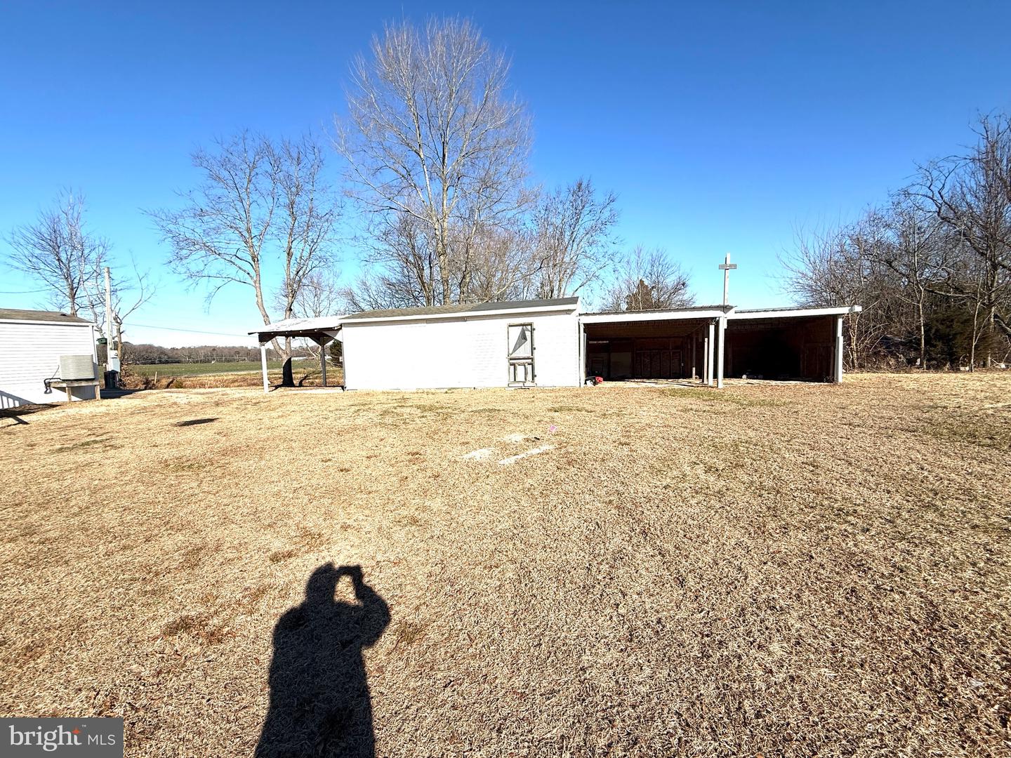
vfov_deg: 85.7
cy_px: 379
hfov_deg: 102.1
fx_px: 409
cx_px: 506
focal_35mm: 14
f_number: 2.2
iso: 50
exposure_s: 1/4425
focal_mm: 2.22
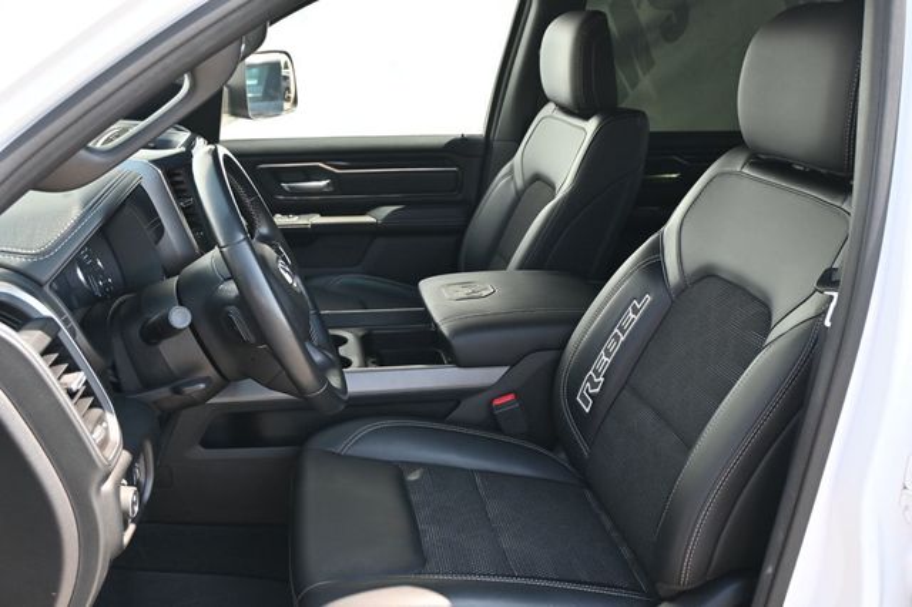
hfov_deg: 56.2
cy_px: 304
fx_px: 855
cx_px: 456
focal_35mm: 34
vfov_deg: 39.1
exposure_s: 1/200
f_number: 4
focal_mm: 22.5
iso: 400
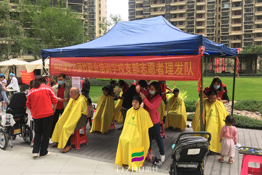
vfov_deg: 42.3
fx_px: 226
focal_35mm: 31
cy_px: 82
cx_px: 132
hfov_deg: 60.3
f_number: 2.2
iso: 25
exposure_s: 1/50
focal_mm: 4.15
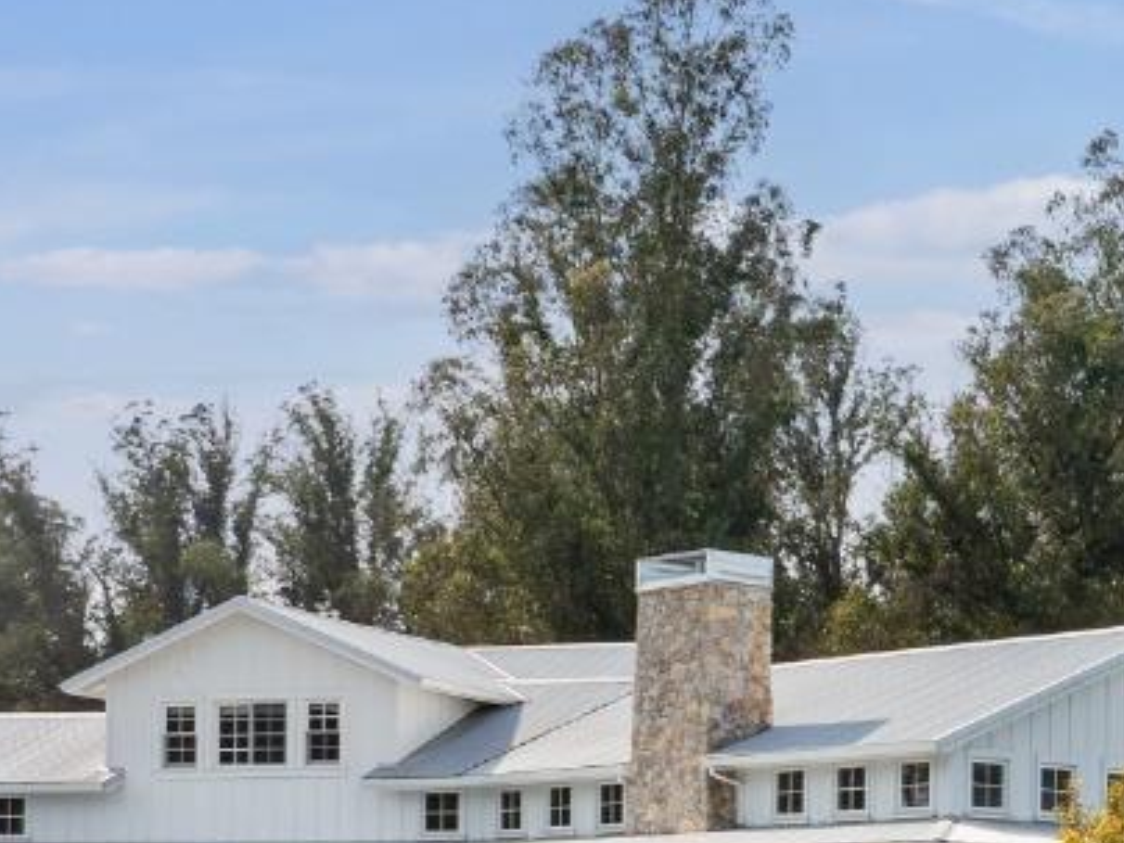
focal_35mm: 89
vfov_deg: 16.0
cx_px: 1213
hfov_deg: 21.0
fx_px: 2890
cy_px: 967
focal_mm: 12.29
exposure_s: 1/320
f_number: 5.6
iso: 100
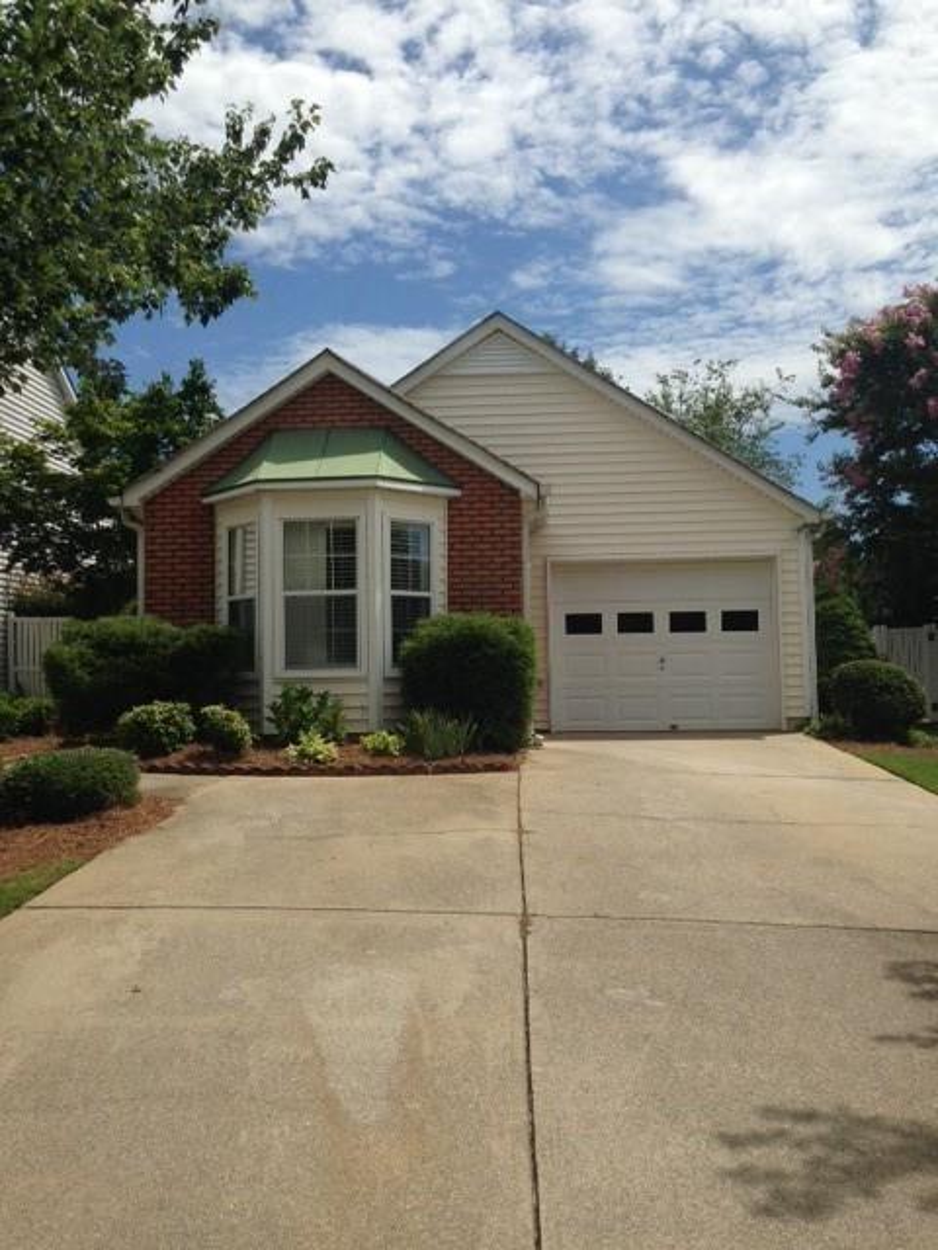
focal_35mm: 33
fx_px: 1192
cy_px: 625
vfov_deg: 55.4
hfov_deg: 42.9
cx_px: 469
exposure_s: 1/3195
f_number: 2.4
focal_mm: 4.12
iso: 50
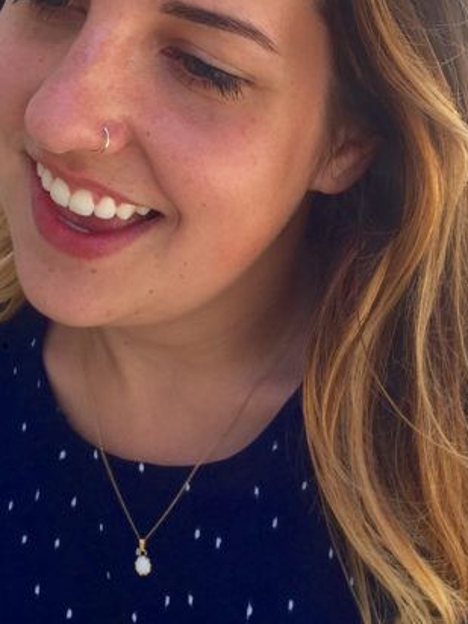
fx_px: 1298
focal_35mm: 72
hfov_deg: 20.4
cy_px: 335
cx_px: 303
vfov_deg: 27.0
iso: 32
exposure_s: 1/120
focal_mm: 4.15
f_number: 2.2
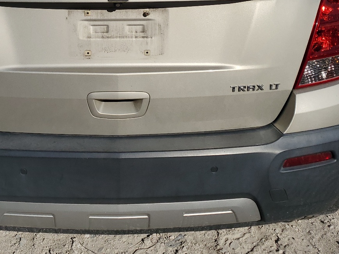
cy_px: 34
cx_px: 106
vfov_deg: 29.2
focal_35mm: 48
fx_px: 470
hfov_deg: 39.1
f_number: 1.5
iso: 50
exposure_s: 1/10000
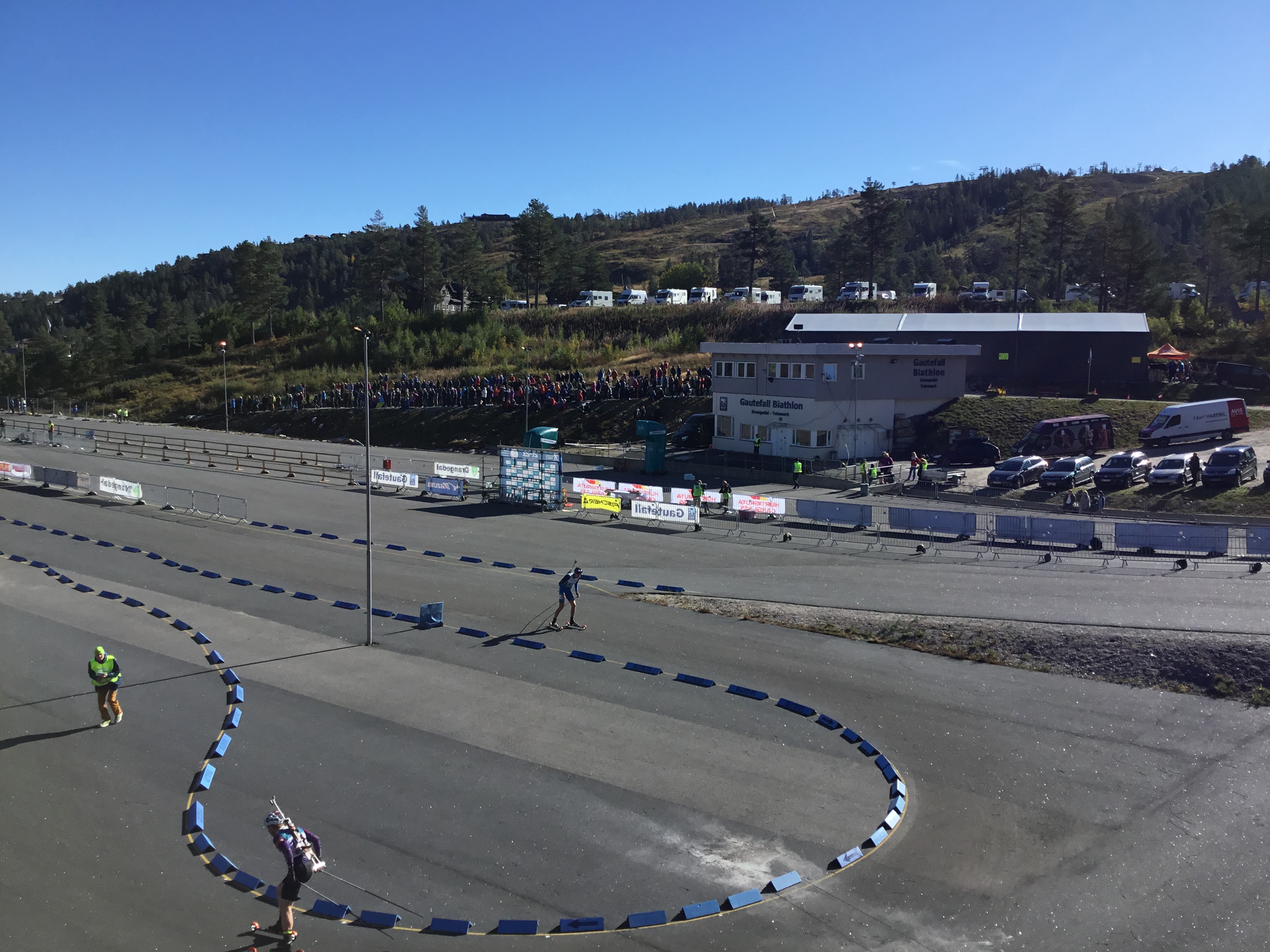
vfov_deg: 45.4
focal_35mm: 31
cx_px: 635
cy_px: 476
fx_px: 1137
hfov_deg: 58.4
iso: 25
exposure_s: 1/1456
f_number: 2.4
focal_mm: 3.3
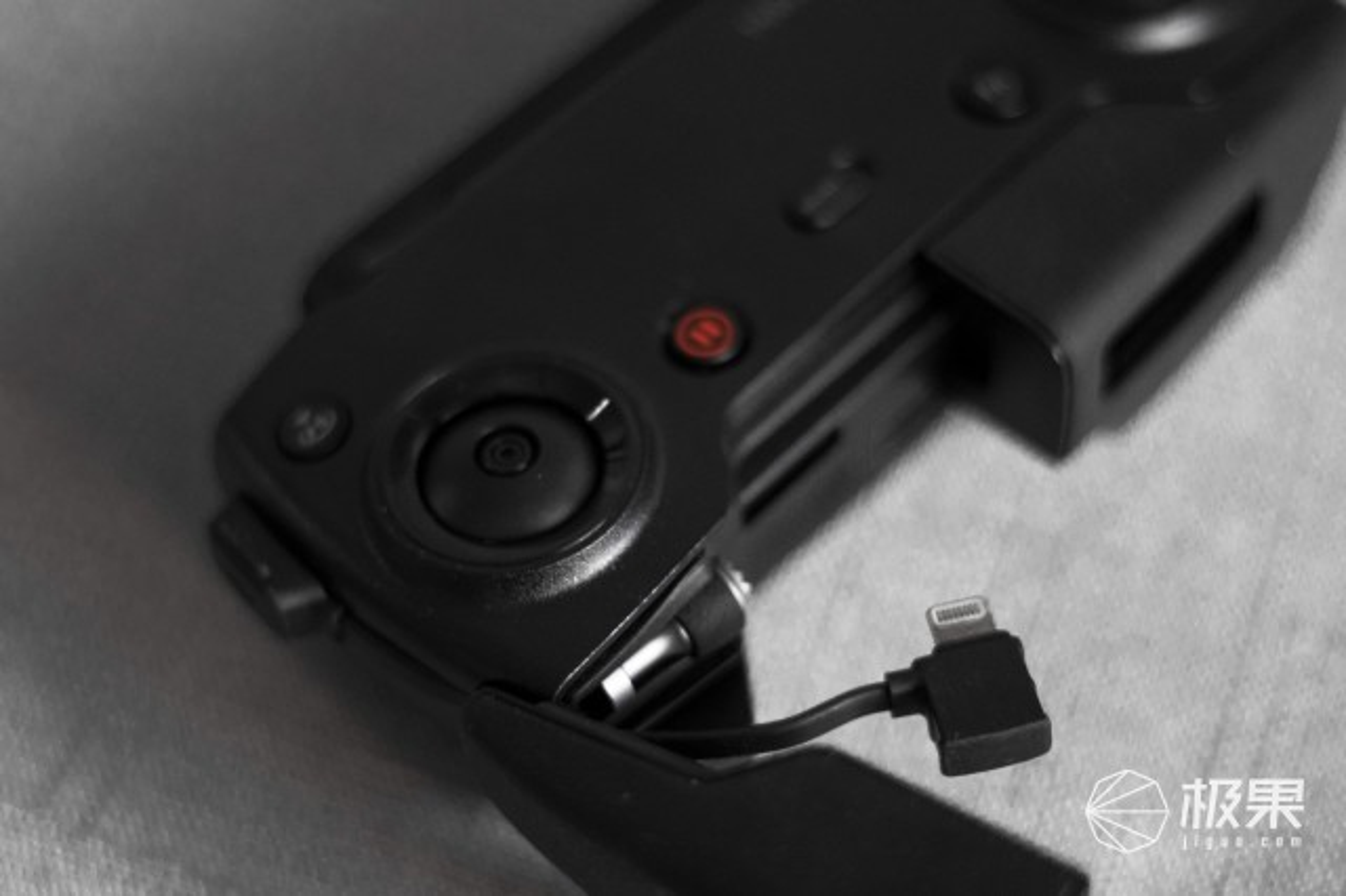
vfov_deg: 18.2
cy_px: 448
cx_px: 673
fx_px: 2803
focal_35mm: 75
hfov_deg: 27.0
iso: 400
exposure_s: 1/200
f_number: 2
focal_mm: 50
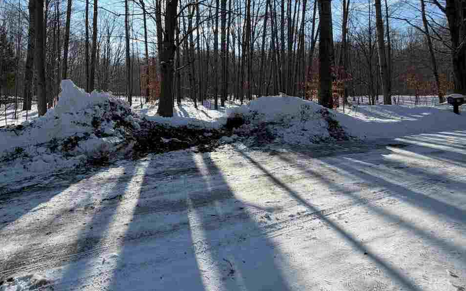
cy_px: 81
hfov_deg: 83.3
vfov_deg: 57.3
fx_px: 254
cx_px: 172
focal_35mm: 20
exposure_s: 1/770
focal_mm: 2.22
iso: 25
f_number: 2.2
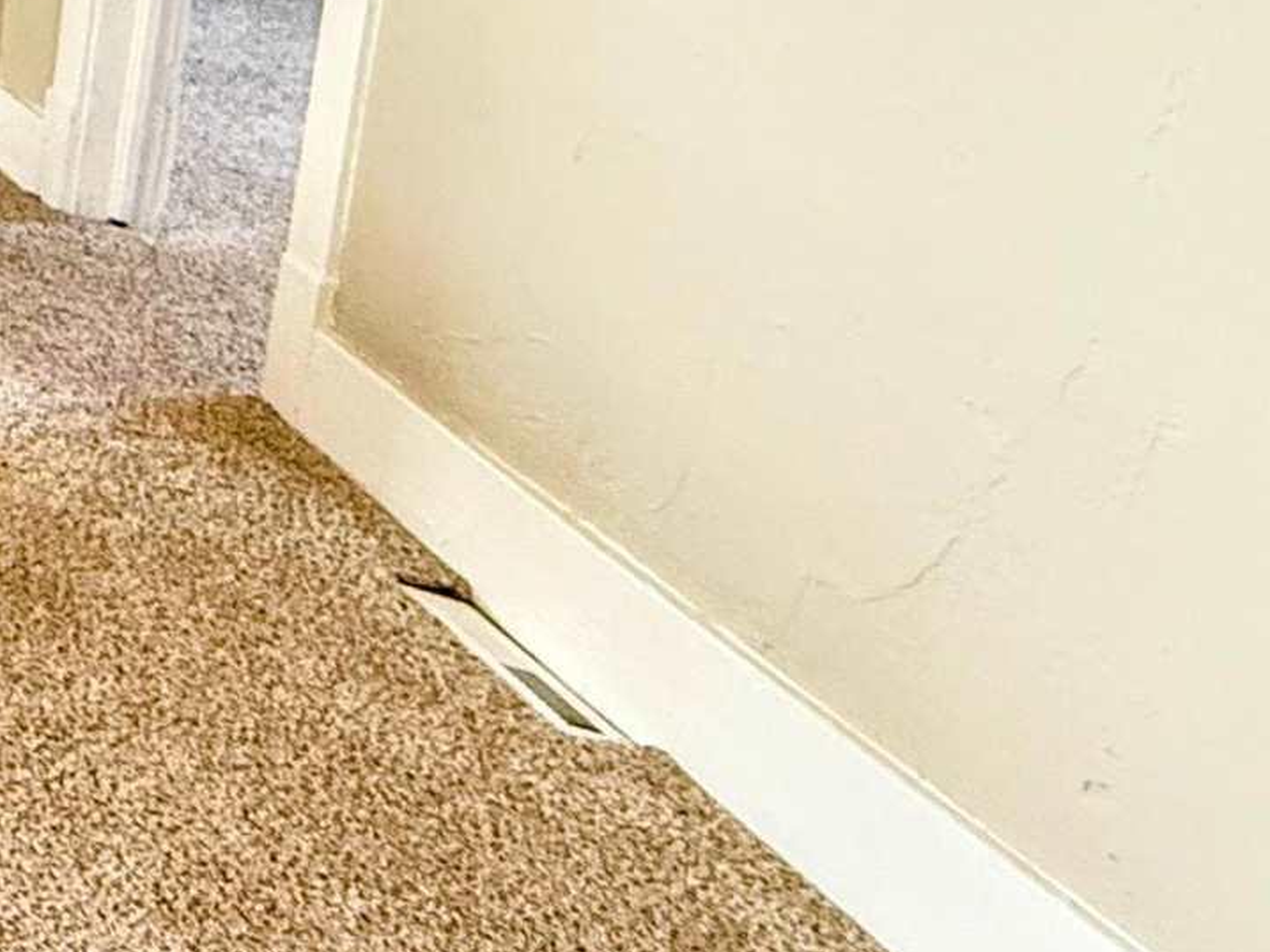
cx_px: -1165
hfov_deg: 20.0
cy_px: -170
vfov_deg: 22.6
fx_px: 2202
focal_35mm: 60
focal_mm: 2.22
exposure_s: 1/60
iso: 400
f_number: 2.2
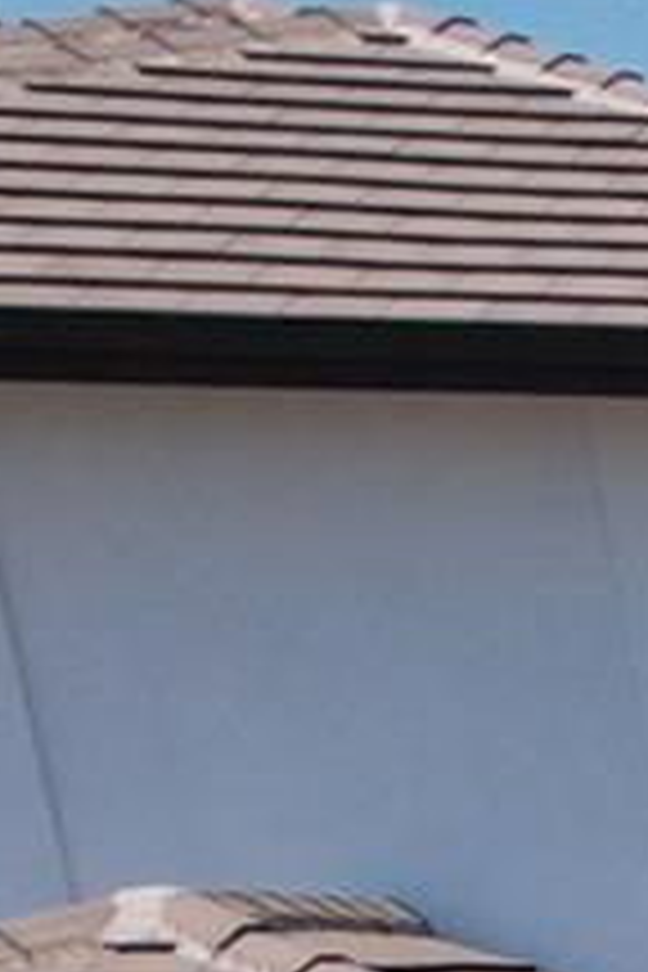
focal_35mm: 163
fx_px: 4401
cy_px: 2380
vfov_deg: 10.7
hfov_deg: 5.8
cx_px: 3272
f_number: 2.8
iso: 130
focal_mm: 8.38
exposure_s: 1/2500
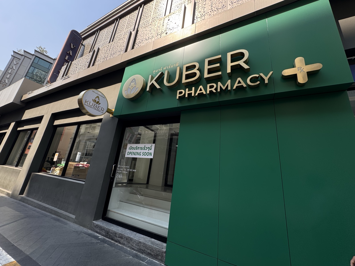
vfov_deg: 85.7
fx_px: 144
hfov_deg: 102.1
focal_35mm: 14
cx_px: 178
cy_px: 133
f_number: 2.2
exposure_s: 1/338
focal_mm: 2.22
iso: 40
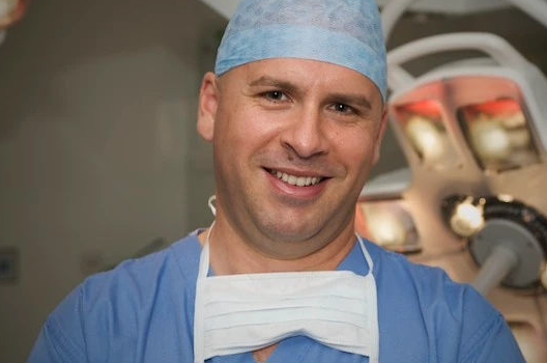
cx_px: 295
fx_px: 956
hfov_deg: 31.9
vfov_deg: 21.5
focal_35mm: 63
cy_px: 159
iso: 100
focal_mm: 52
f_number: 5
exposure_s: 1/60
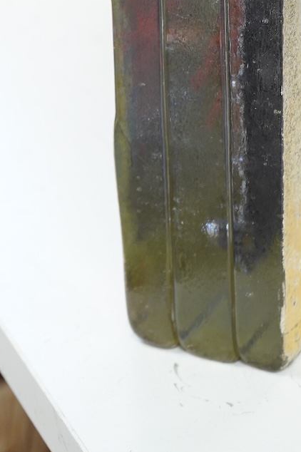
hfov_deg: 9.7
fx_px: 1770
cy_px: -134
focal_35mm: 141
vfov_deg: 14.0
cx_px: 294
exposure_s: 1/125
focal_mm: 52
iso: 2500
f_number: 5.6
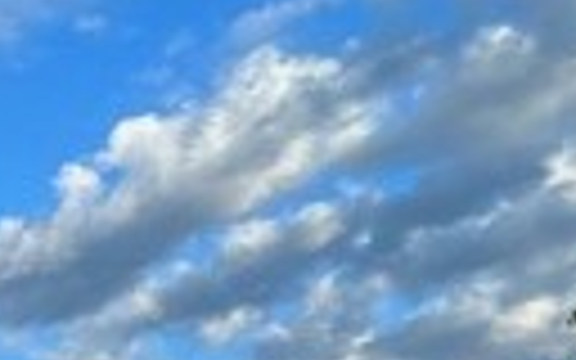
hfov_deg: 11.4
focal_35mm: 119
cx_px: -1094
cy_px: 855
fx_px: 1868
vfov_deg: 9.8
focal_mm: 2.22
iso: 50
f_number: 2.2
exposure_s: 1/1221
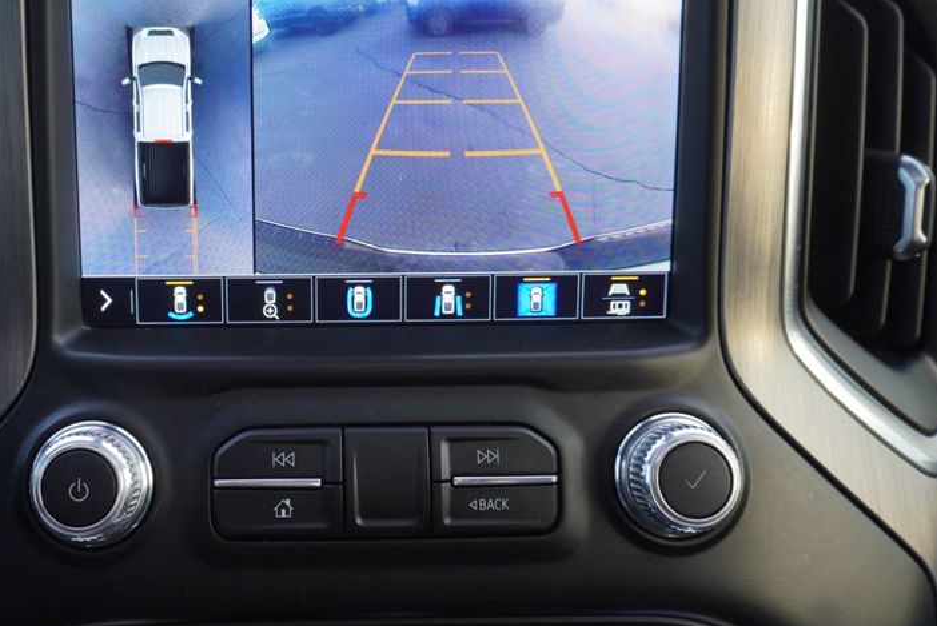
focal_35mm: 35
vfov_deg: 37.7
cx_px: 316
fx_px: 912
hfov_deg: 53.4
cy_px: 242
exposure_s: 1/60
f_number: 4
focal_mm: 16
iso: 320
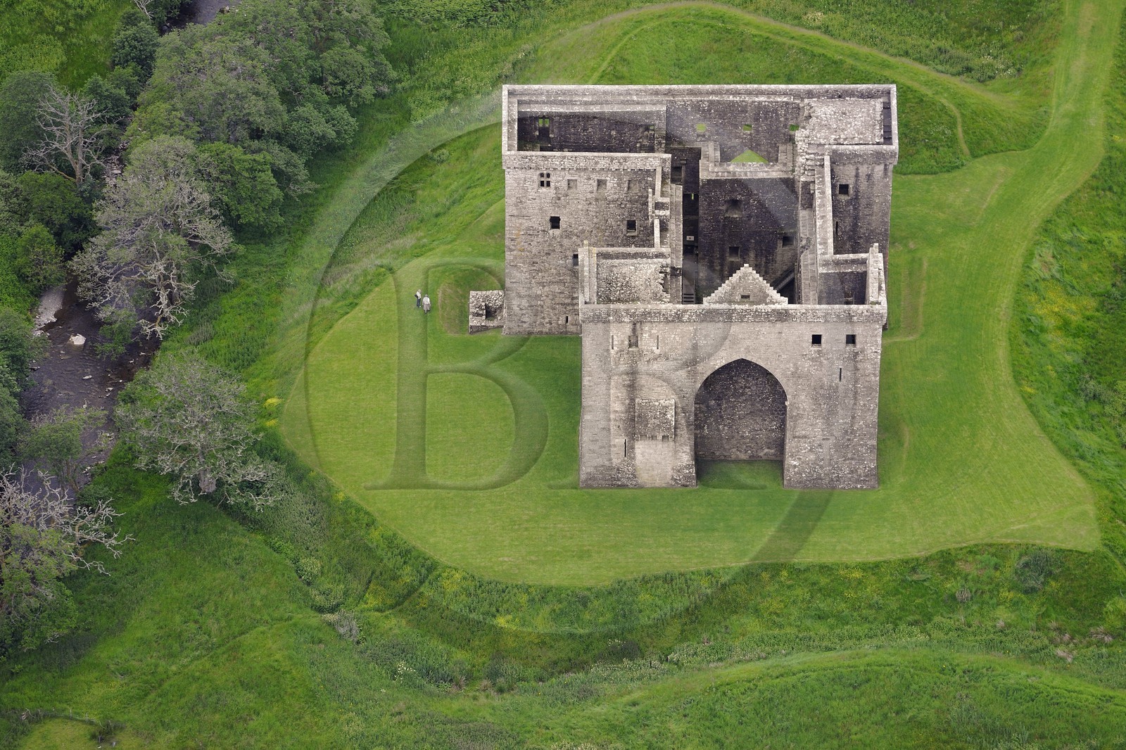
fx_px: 6254
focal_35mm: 200
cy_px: 375
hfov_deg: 10.3
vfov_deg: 6.9
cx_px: 563
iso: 400
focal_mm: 200
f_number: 3.2
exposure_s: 1/800
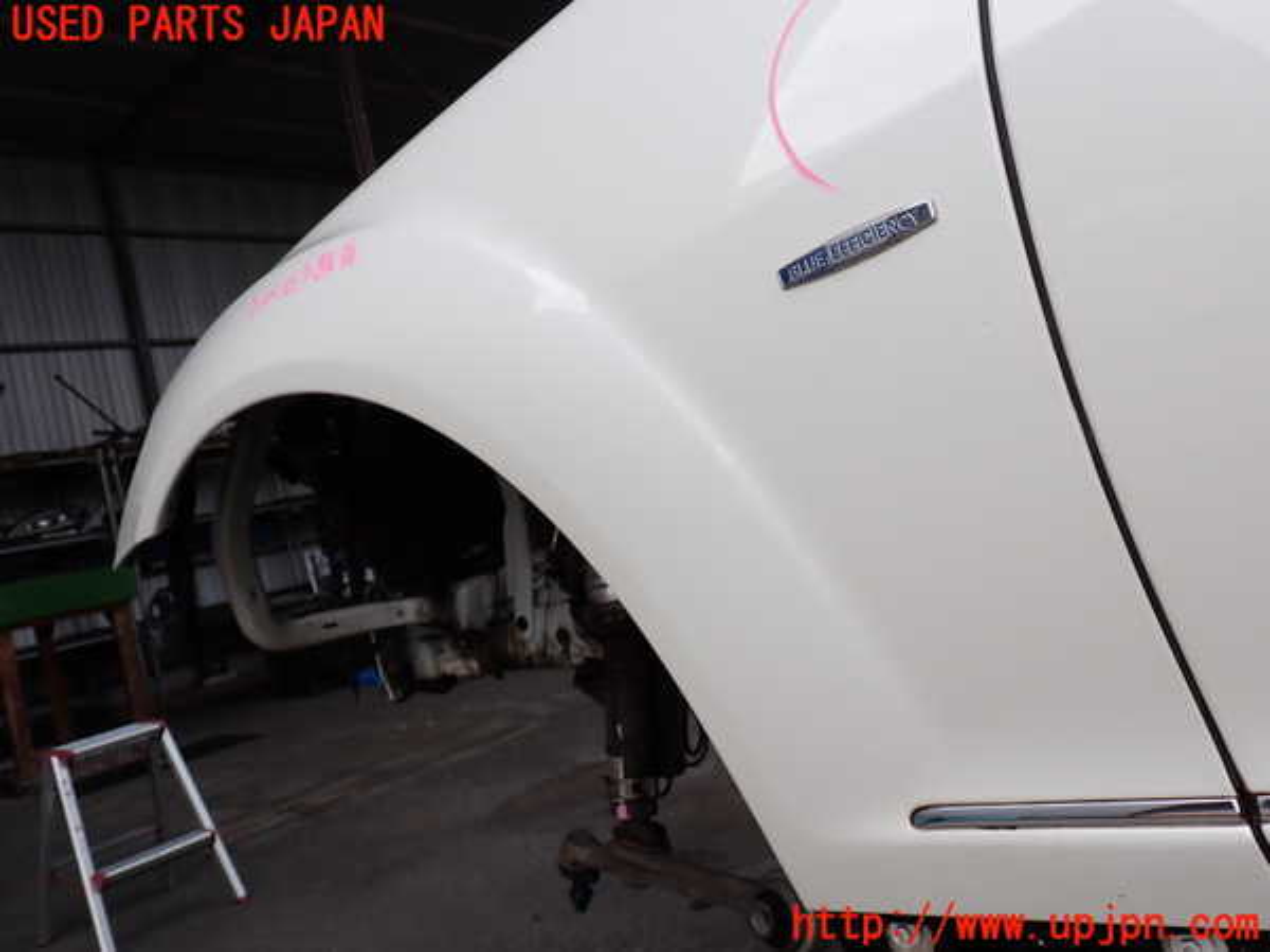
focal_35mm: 30
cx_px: 635
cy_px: 476
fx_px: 1101
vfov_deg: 46.8
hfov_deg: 60.0
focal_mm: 5.4
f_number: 3.2
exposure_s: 1/500
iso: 100
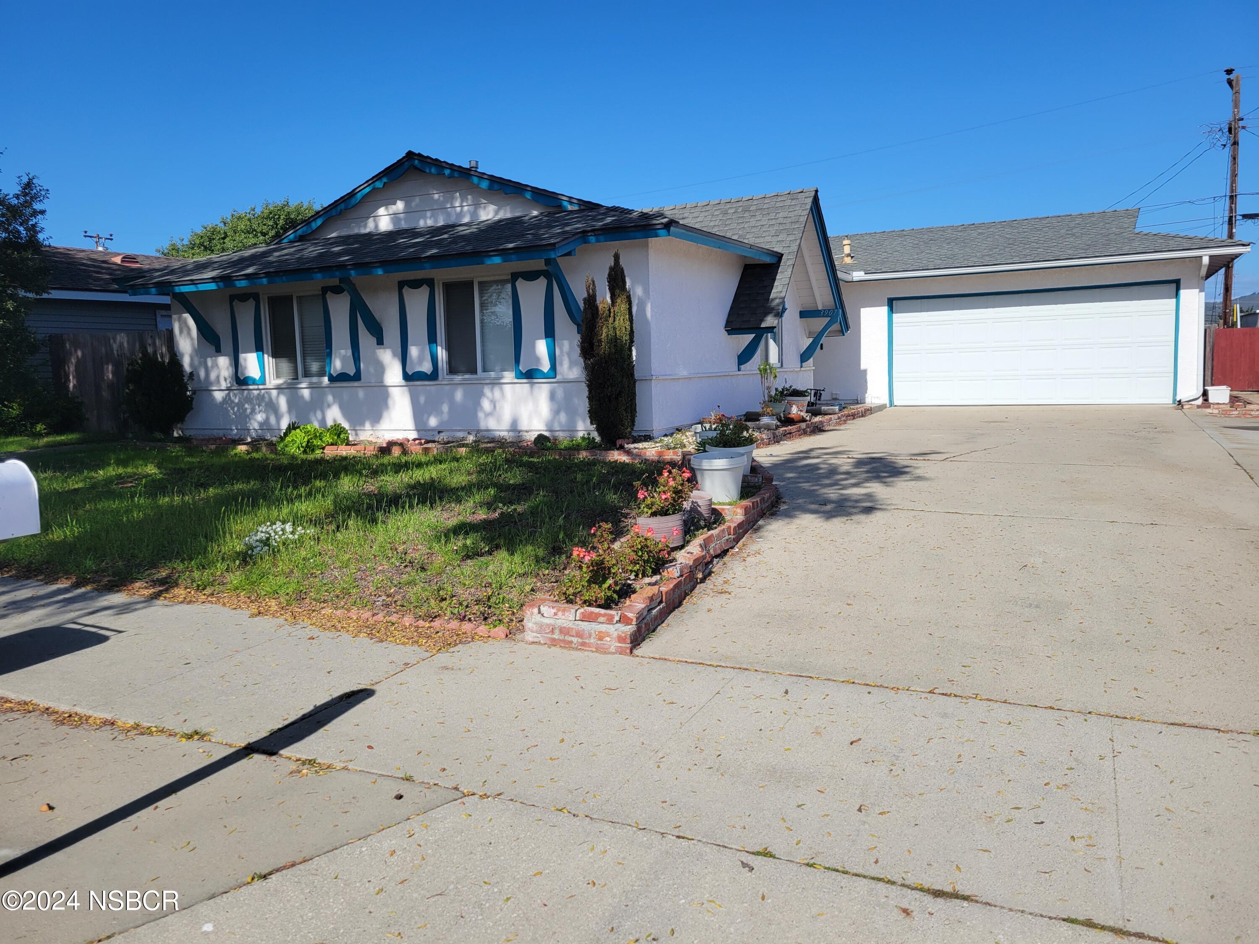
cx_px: 630
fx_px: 946
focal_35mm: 26
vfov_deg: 53.1
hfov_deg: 67.3
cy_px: 472
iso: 40
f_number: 1.8
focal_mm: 5.4
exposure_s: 1/3418
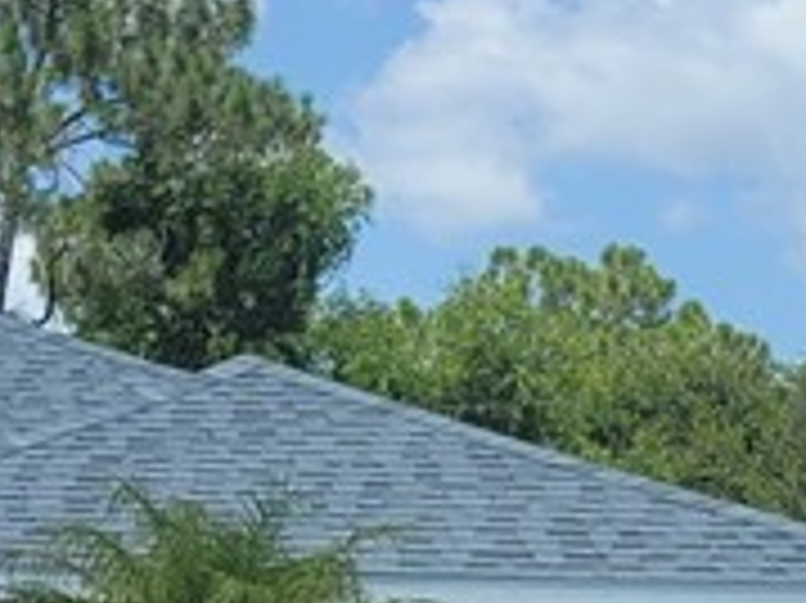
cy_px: 558
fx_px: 3327
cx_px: -1000
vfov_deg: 10.3
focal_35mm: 143
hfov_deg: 11.8
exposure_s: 1/859
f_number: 1.8
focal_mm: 7
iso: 20
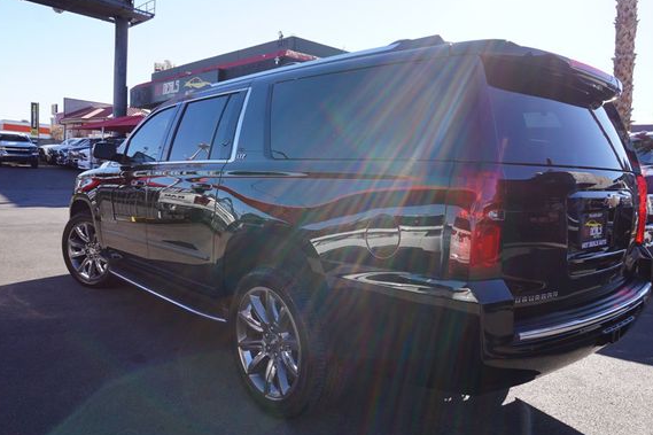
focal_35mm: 27
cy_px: 236
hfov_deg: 67.4
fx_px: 490
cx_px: 339
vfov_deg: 47.8
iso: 100
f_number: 9
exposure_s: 1/80
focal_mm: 16
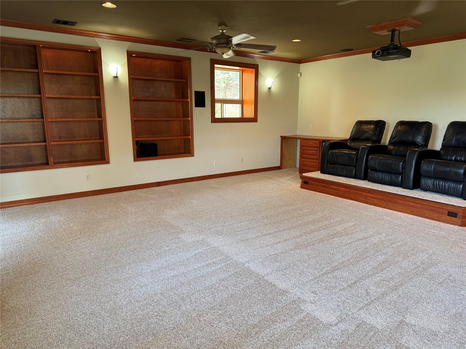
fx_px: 323
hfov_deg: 71.6
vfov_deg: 56.8
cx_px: 233
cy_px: 174
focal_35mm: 24
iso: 200
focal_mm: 6.76
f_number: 1.78
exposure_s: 1/60
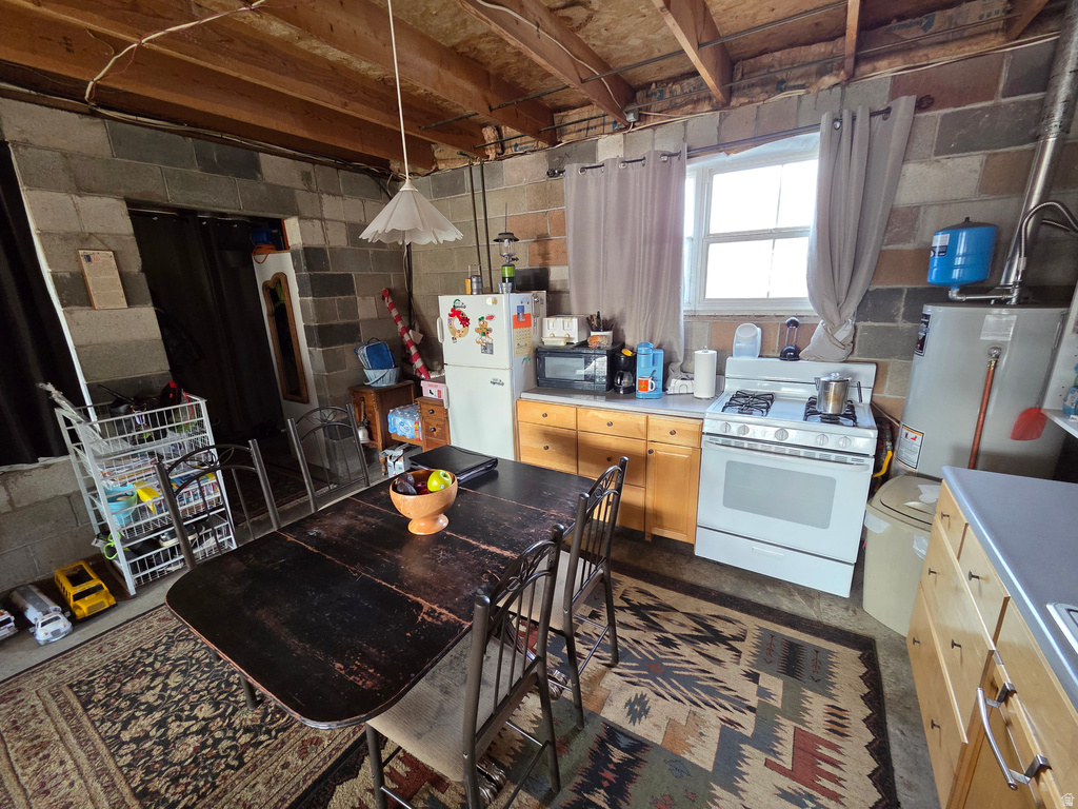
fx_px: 405
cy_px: 404
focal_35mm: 13
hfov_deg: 106.2
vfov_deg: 89.9
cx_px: 539
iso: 400
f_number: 2.2
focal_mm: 2.2
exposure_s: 1/60
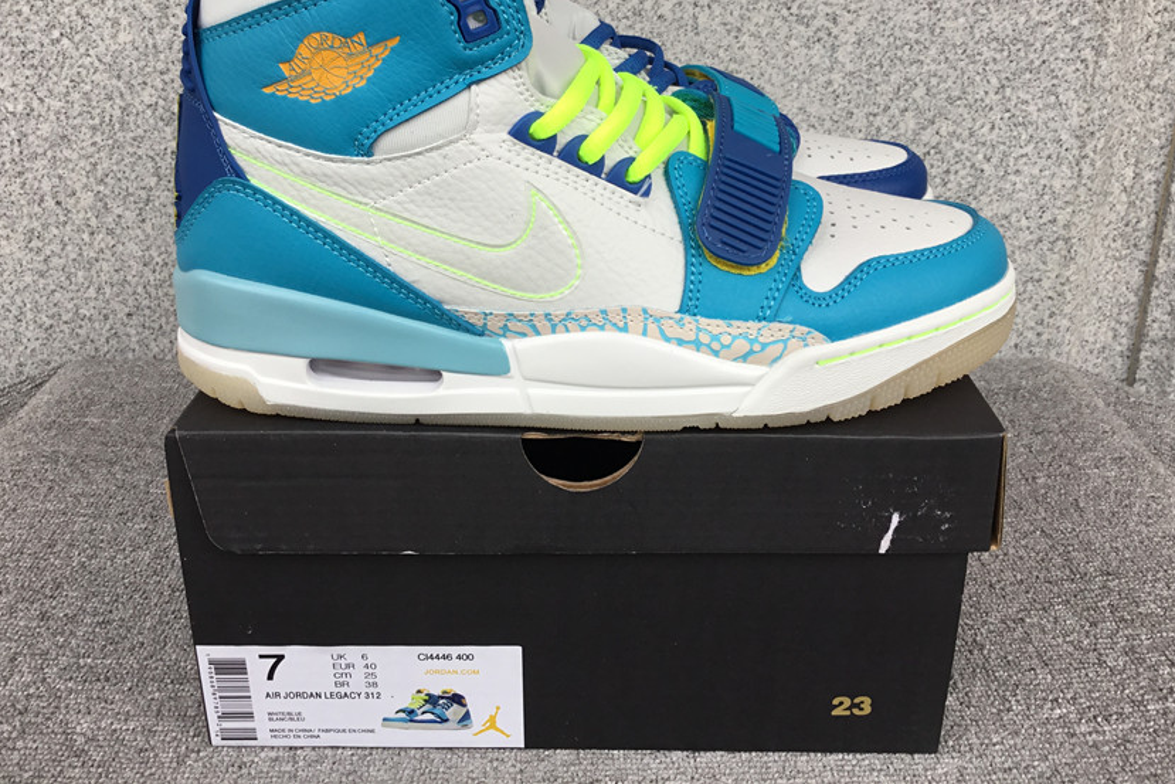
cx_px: 604
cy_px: 307
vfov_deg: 37.7
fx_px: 1142
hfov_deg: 54.4
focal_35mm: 35
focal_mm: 3.3
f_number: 2.4
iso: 25
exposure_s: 1/100
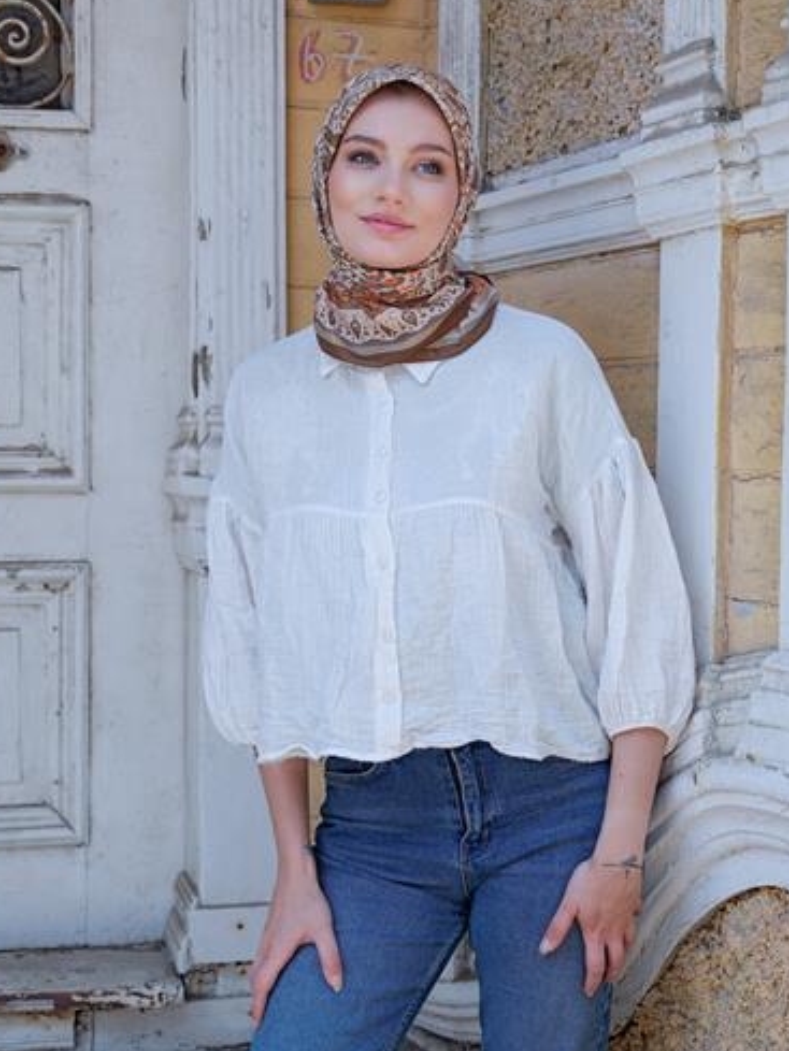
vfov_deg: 32.2
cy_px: 523
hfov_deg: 24.4
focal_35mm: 60
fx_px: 1823
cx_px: 402
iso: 320
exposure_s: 1/350
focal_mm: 70
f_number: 5.6
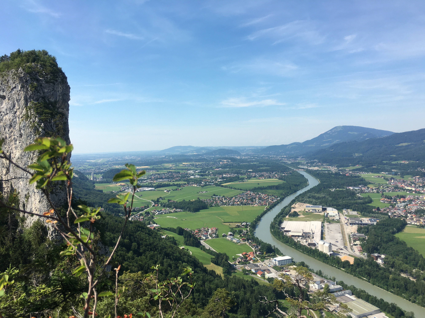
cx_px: 212
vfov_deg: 48.2
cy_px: 159
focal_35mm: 29
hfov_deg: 61.7
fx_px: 356
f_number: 2.2
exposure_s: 1/1570
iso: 25
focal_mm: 4.15
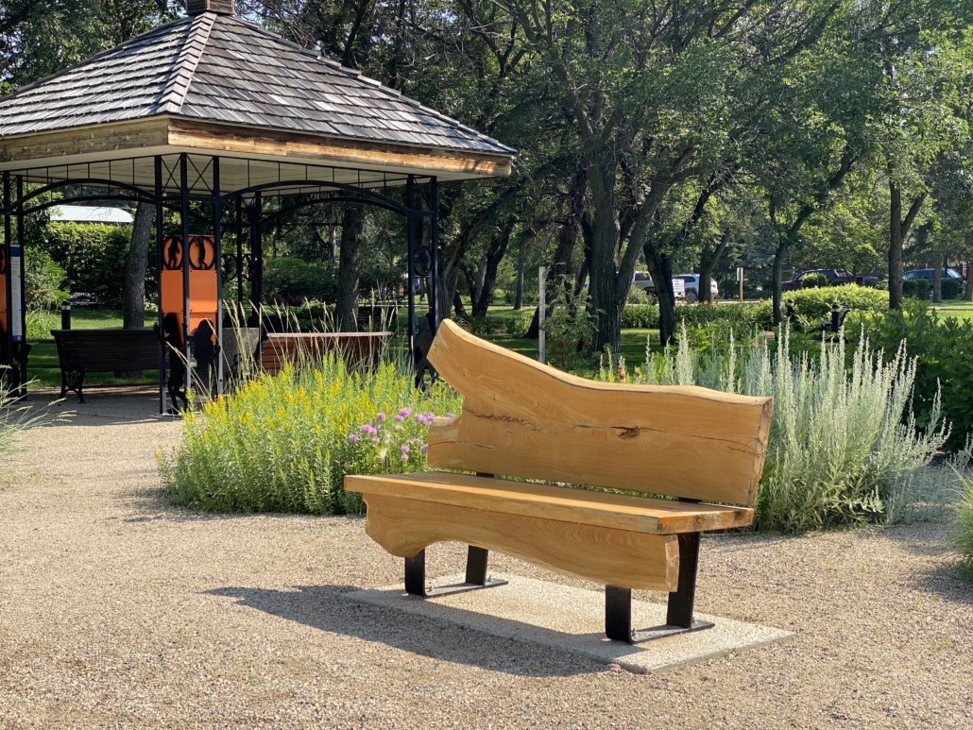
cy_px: 365
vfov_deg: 28.0
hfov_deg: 36.8
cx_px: 486
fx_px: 1462
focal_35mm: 52
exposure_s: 1/695
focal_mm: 6
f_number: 2
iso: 20
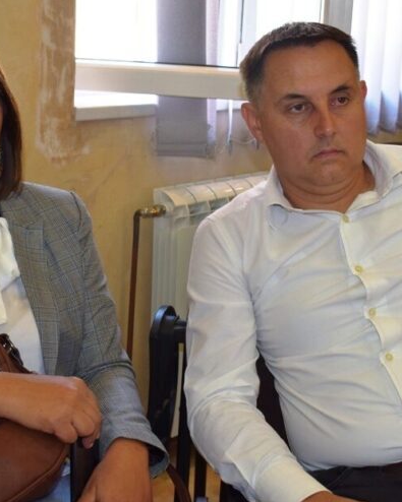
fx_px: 859
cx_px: 181
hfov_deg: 26.3
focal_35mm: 58
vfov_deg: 32.6
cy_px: 253
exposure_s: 1/100
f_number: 5.6
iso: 800
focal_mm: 27
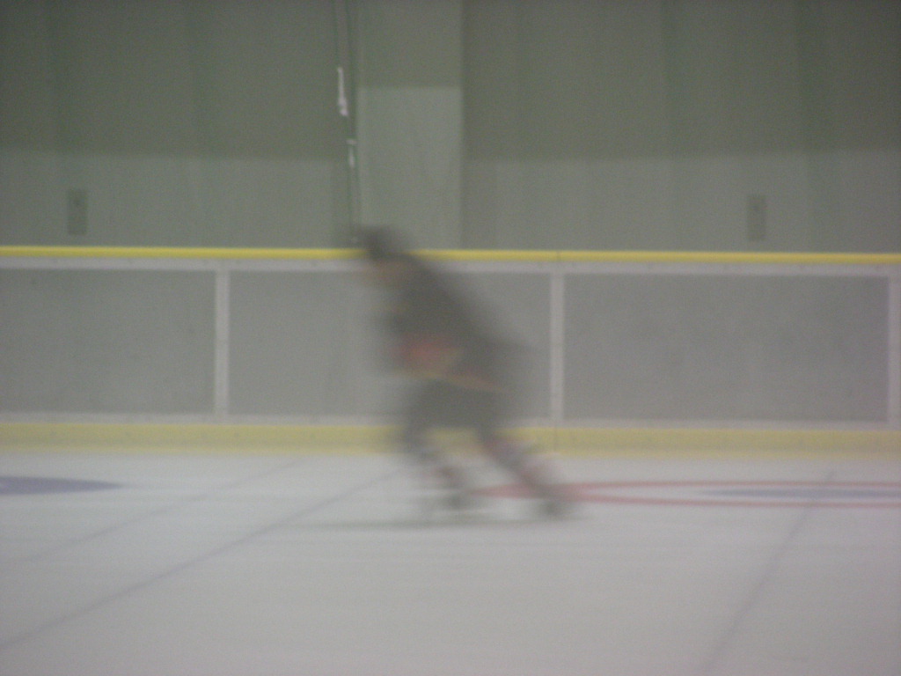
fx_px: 8043
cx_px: 450
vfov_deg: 4.8
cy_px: 338
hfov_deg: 6.4
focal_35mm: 309
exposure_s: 1/15
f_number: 3.5
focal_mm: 51.6
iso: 237
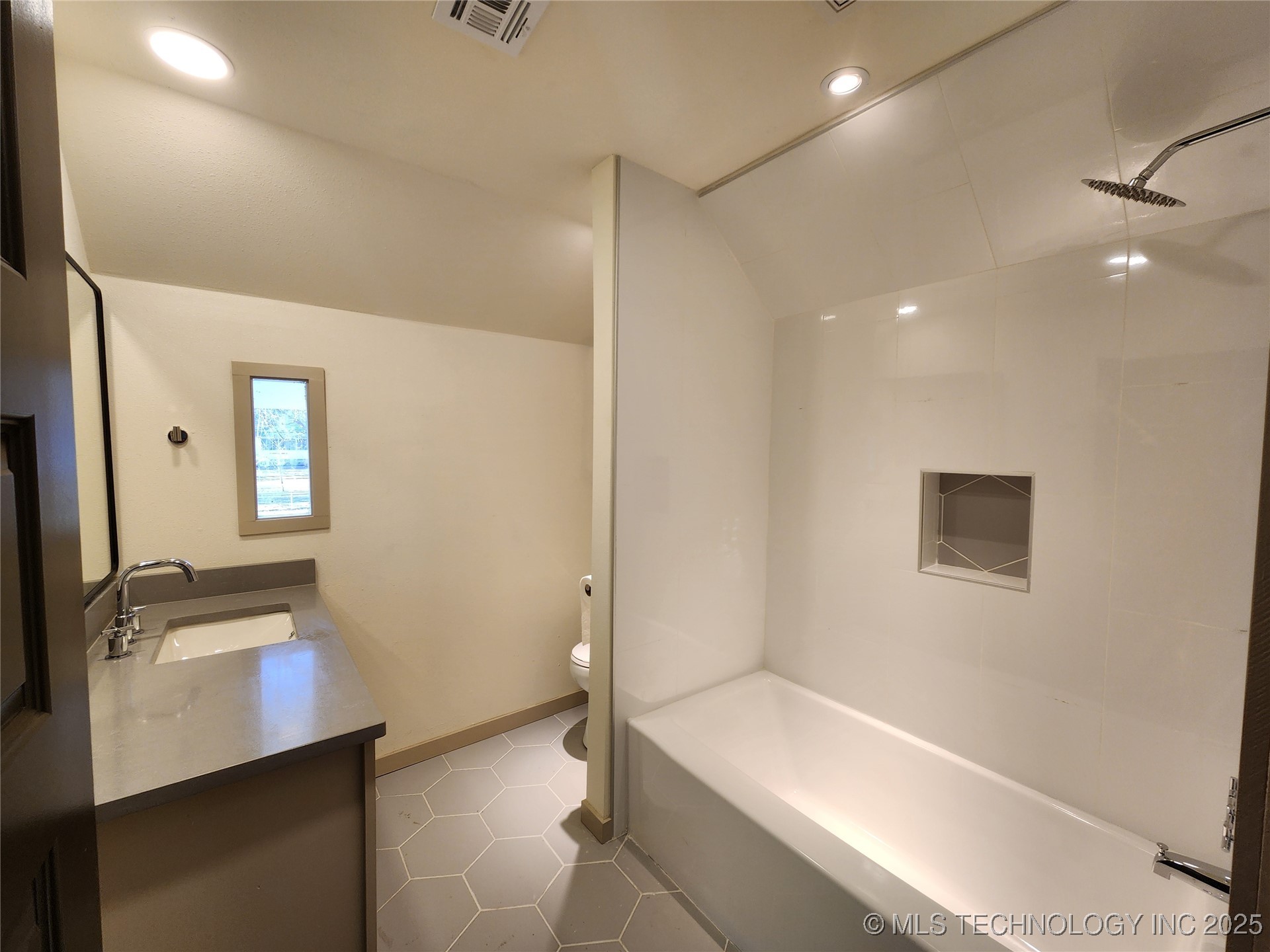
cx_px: 635
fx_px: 477
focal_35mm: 13
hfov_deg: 106.2
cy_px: 476
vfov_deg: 89.9
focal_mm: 2.2
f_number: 2.2
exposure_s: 1/60
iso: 100
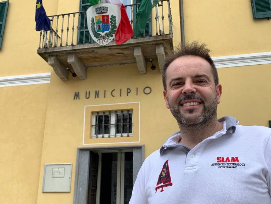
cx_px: 134
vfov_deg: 39.7
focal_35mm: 36
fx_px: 282
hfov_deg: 51.4
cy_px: 104
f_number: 1.8
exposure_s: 1/808
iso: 25
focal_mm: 4.25
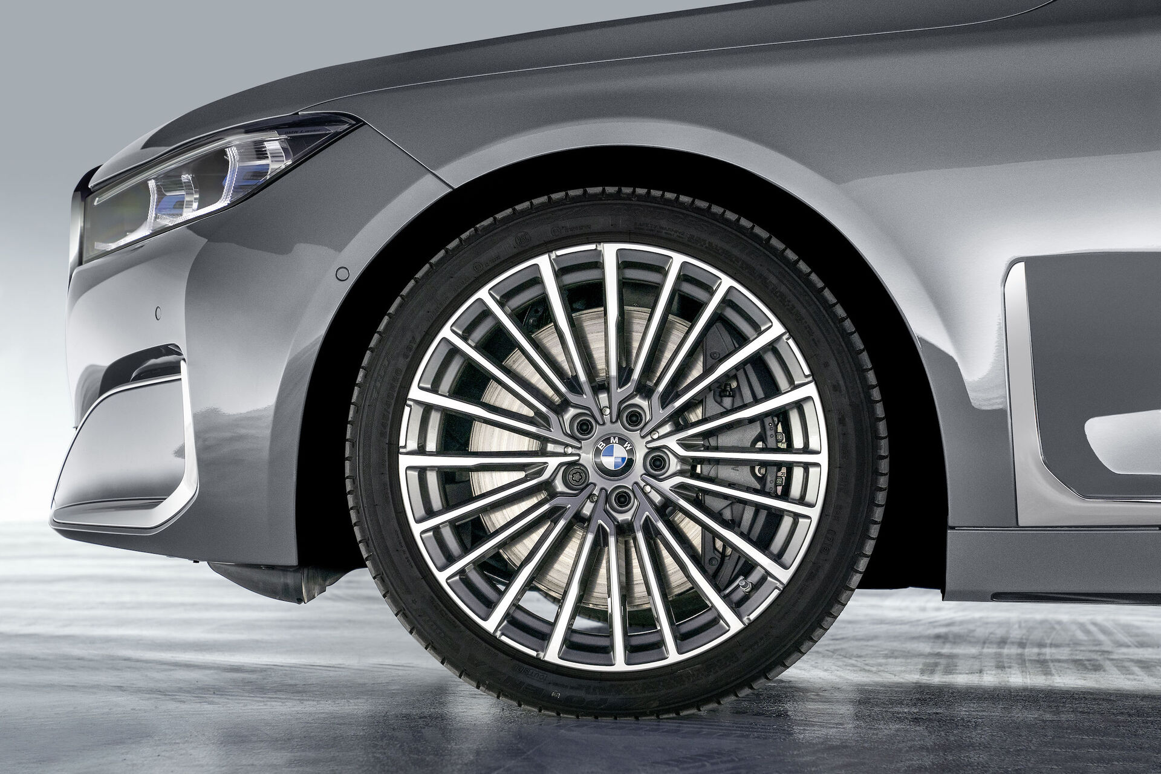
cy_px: 387
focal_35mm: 70
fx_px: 2257
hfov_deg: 28.8
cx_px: 580
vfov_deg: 19.5
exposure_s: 1/40
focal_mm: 70
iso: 800
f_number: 5.6
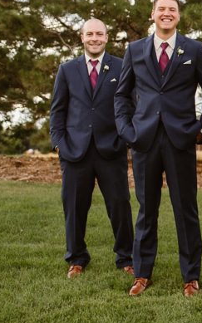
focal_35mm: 94
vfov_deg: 21.8
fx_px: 828
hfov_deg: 12.9
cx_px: 340
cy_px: 60
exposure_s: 1/1250
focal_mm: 35
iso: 200
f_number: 2.5
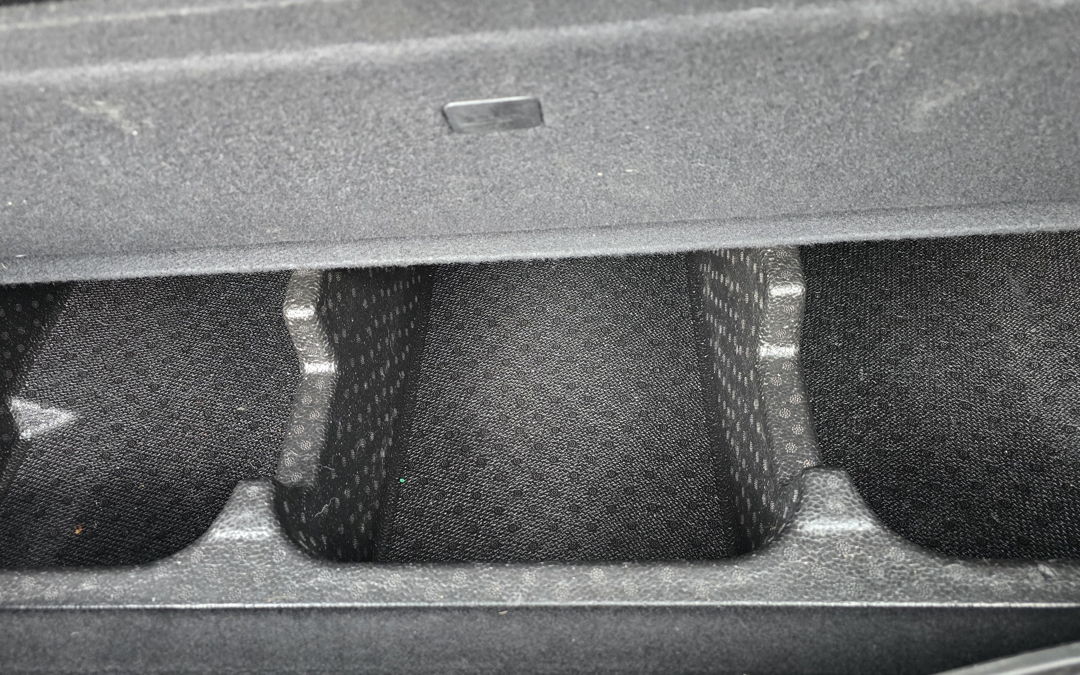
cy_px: 388
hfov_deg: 72.5
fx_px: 736
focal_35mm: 25
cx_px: 530
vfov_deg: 49.1
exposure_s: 1/60
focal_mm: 6.3
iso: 800
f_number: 1.7
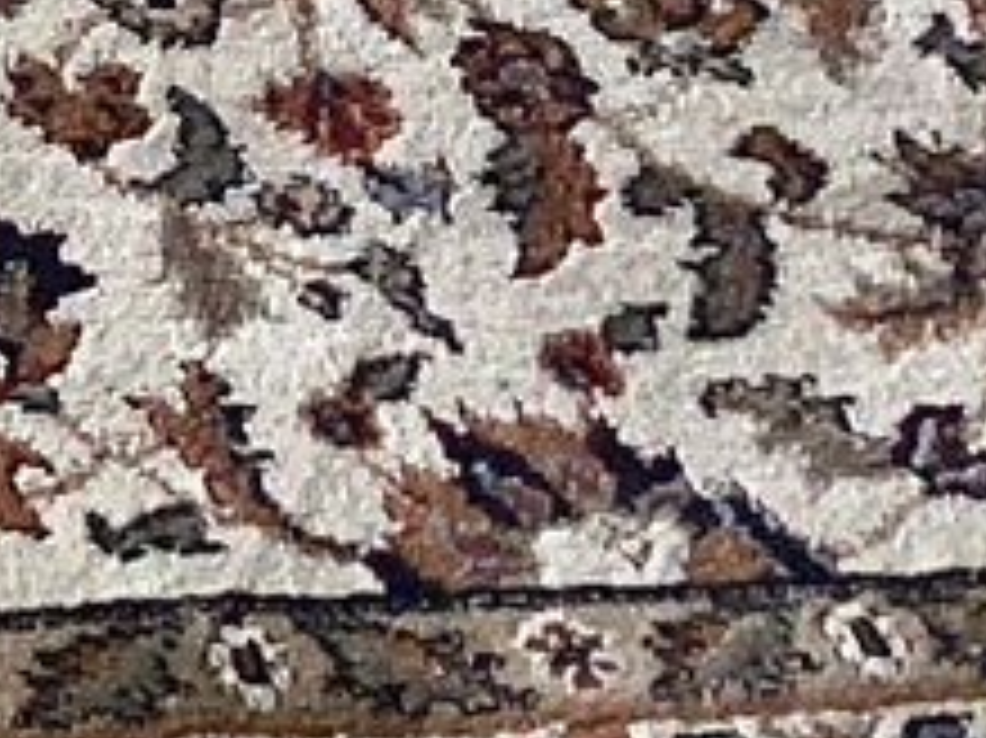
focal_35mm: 214
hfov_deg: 8.4
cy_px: -488
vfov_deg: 6.8
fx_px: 6092
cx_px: -1479
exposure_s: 1/50
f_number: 2.4
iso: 125
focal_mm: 3.3
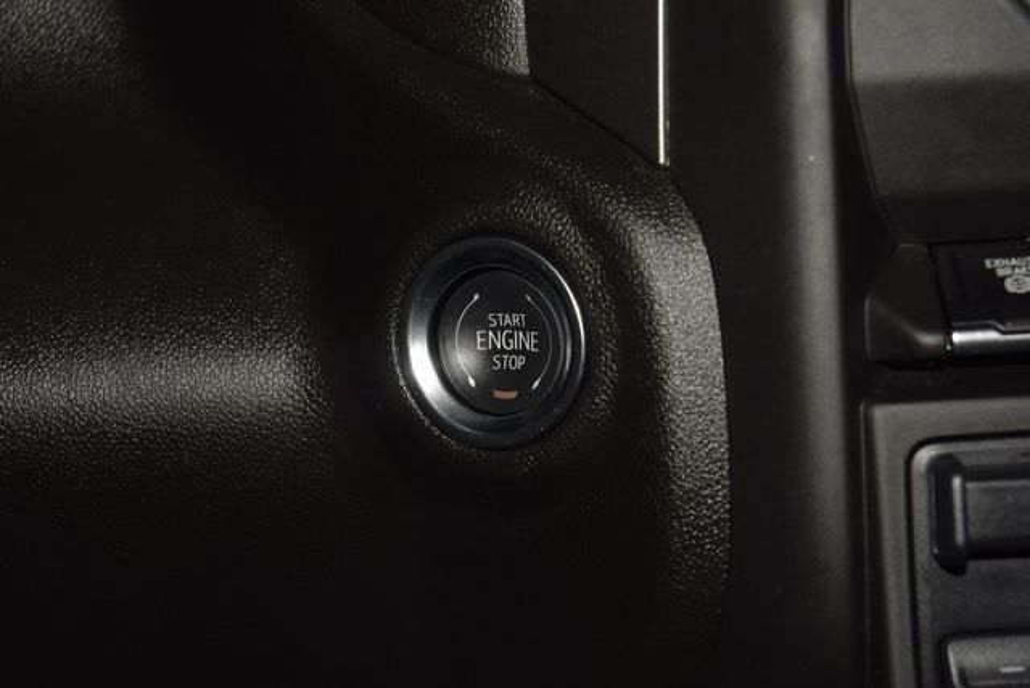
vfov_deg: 13.0
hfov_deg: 19.5
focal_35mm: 105
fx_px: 3005
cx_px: 515
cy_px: 344
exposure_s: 1/125
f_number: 8
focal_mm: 70
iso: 100
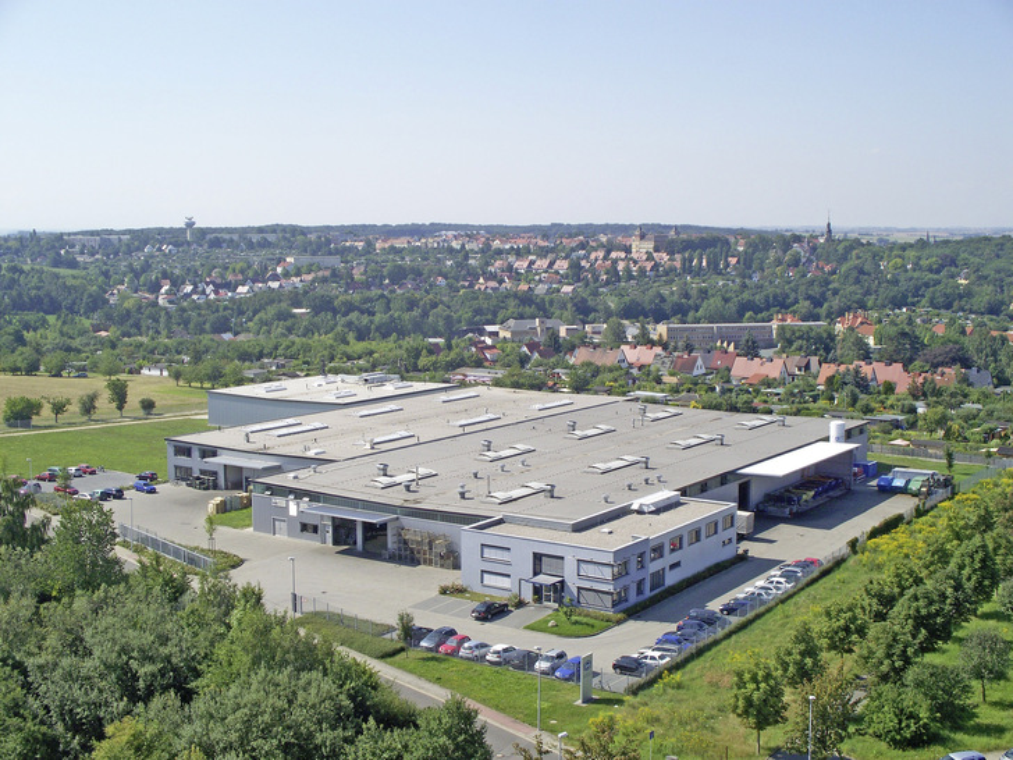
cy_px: 380
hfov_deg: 40.4
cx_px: 506
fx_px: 1375
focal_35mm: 47
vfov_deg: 30.9
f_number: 5
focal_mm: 9.86
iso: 64
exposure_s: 1/320
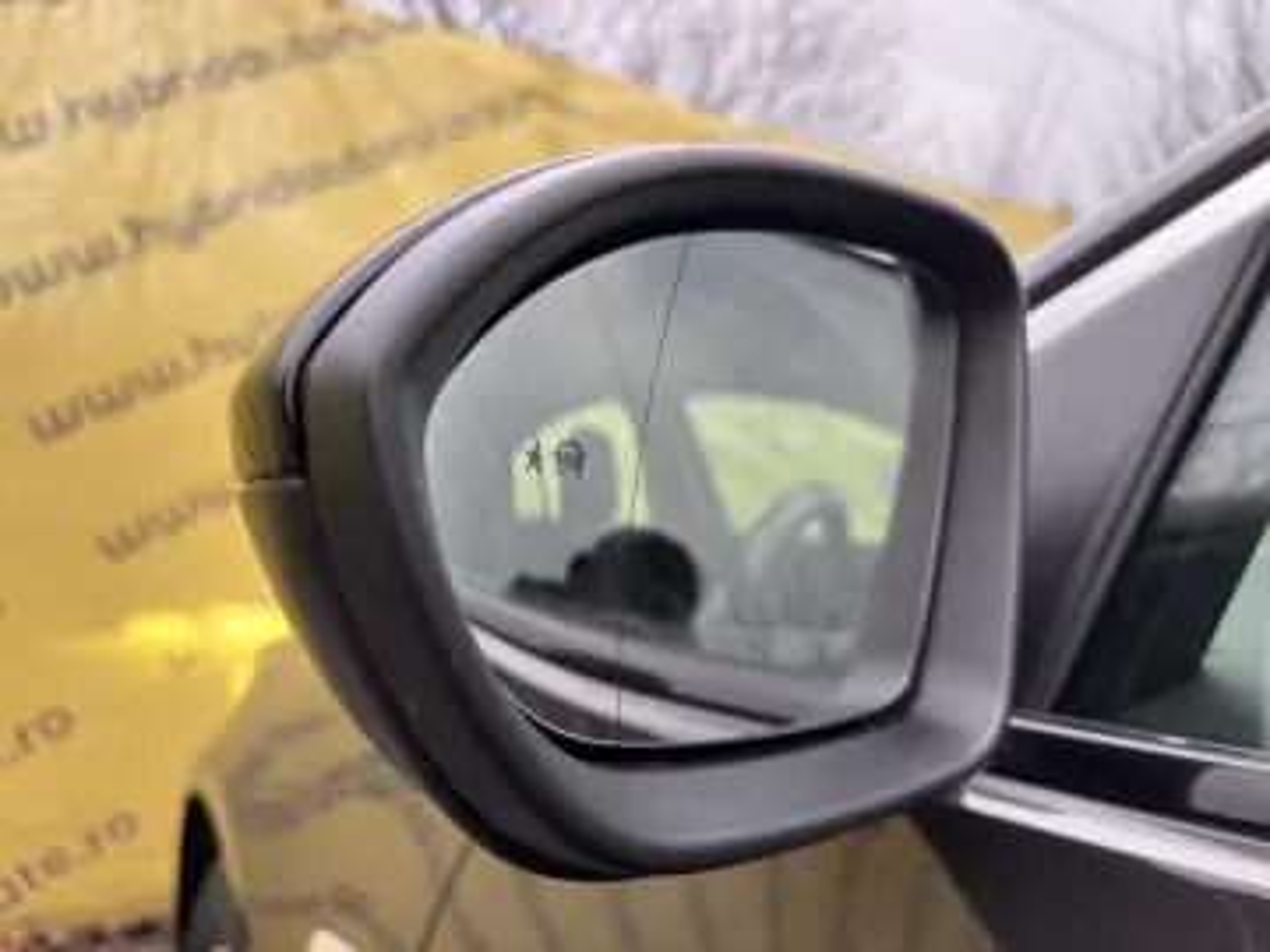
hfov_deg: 67.3
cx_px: 635
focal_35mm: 26
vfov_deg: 53.1
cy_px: 476
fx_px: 954
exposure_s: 1/135
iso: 32
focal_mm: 5.96
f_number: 1.6
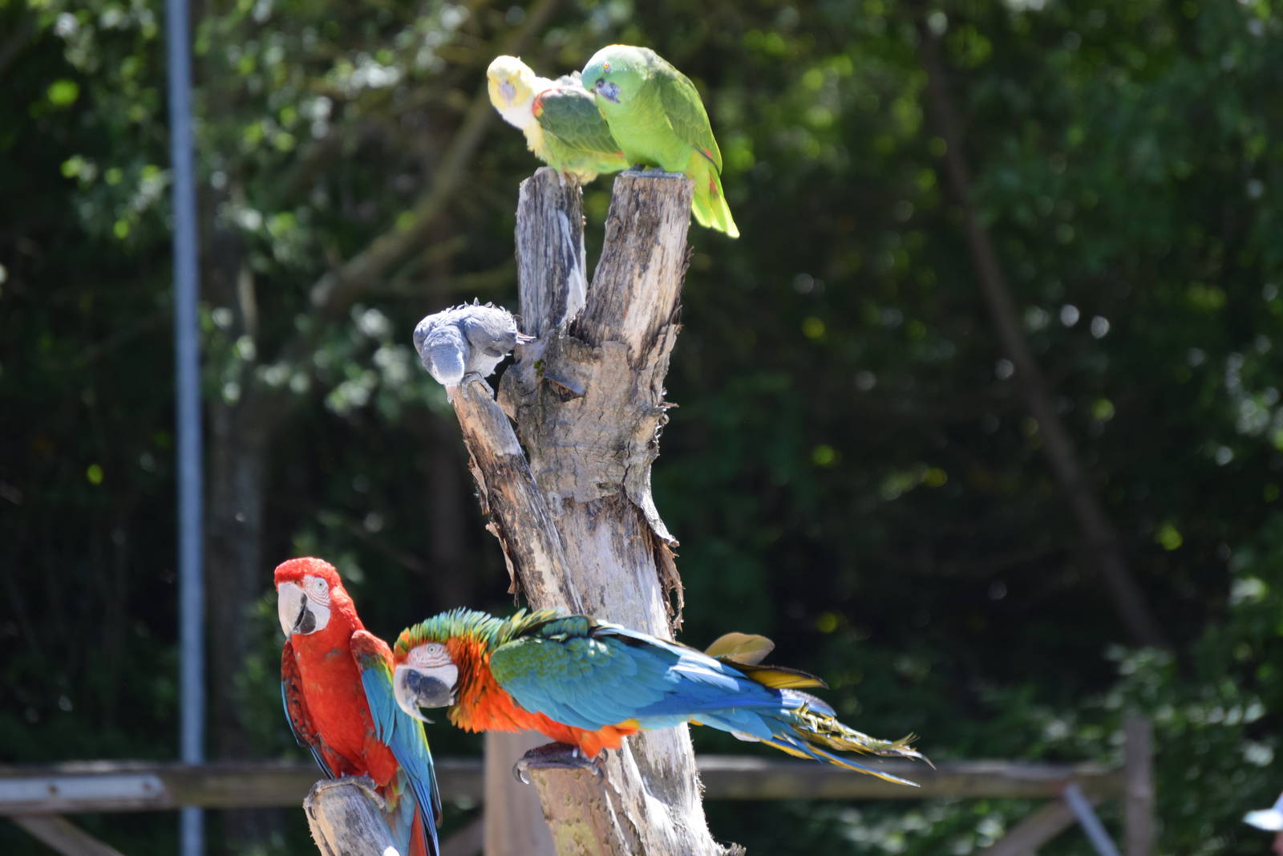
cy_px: 428
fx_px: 9890
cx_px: 642
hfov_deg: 7.4
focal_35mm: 278
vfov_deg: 5.0
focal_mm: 185
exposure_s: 1/1000
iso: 720
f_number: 5.6
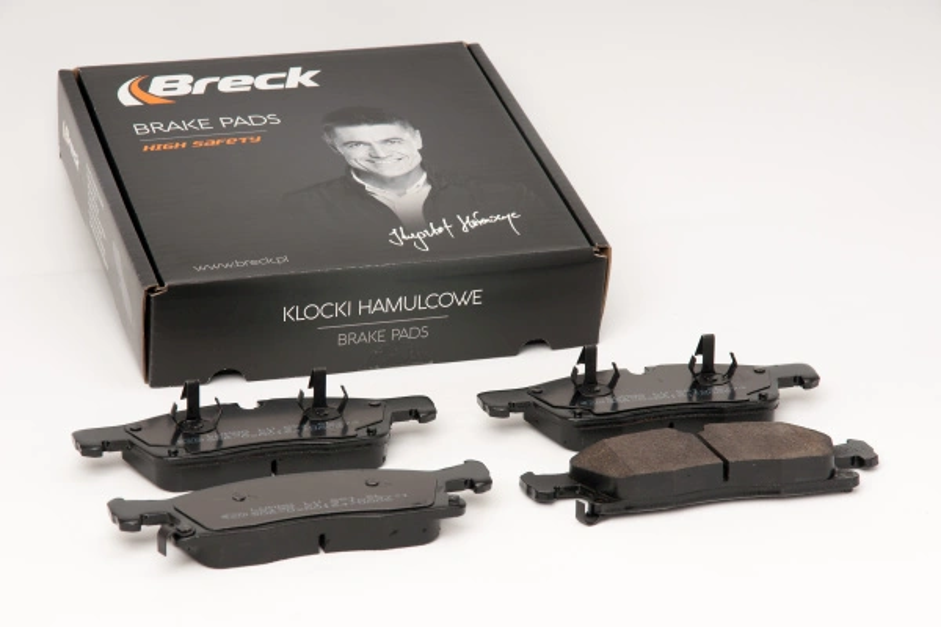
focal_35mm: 105
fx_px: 2744
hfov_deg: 19.5
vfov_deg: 13.0
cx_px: 470
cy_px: 314
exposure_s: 1/200
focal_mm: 70
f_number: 11
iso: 100
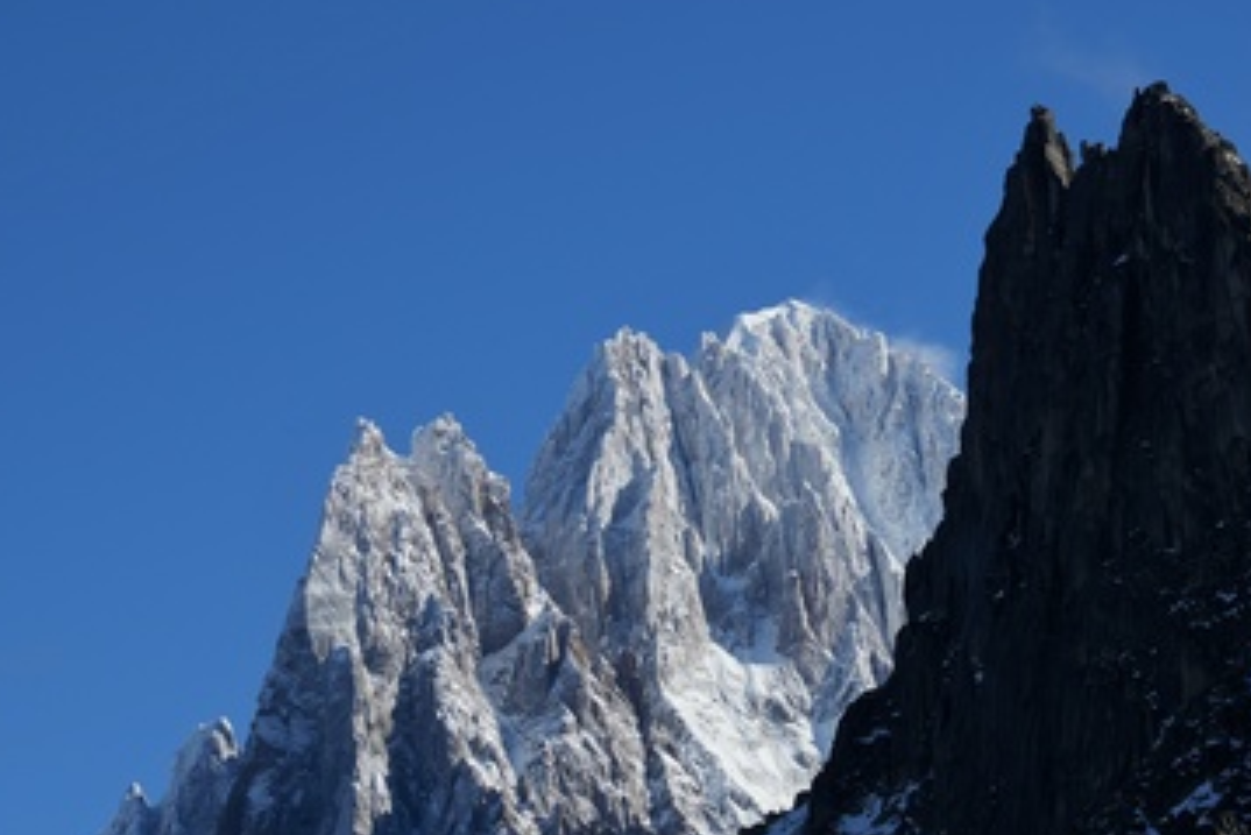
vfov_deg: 6.8
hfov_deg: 10.2
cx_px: 755
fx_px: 7022
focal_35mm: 202
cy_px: 498
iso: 100
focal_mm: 105
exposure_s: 1/125
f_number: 16
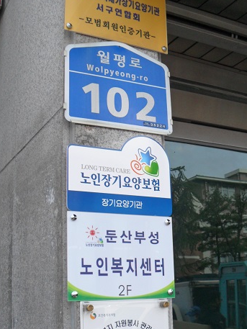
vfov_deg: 37.3
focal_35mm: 51
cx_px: 159
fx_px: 485
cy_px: 197
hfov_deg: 28.4
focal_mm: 6.3
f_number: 3
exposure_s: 1/250
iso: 80
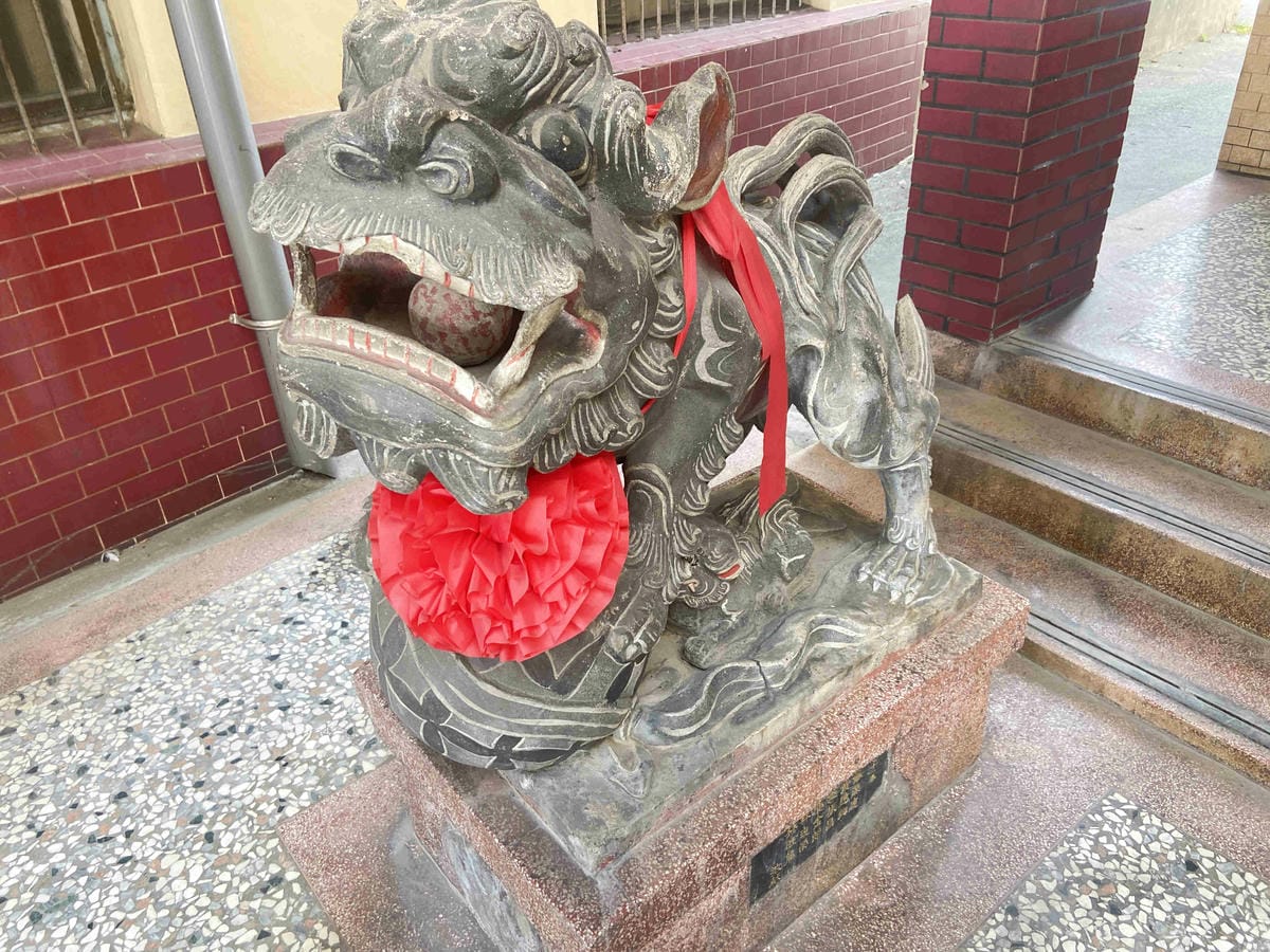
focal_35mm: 26
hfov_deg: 67.3
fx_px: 954
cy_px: 476
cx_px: 635
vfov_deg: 53.1
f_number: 1.8
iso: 125
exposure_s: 1/120
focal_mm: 4.25
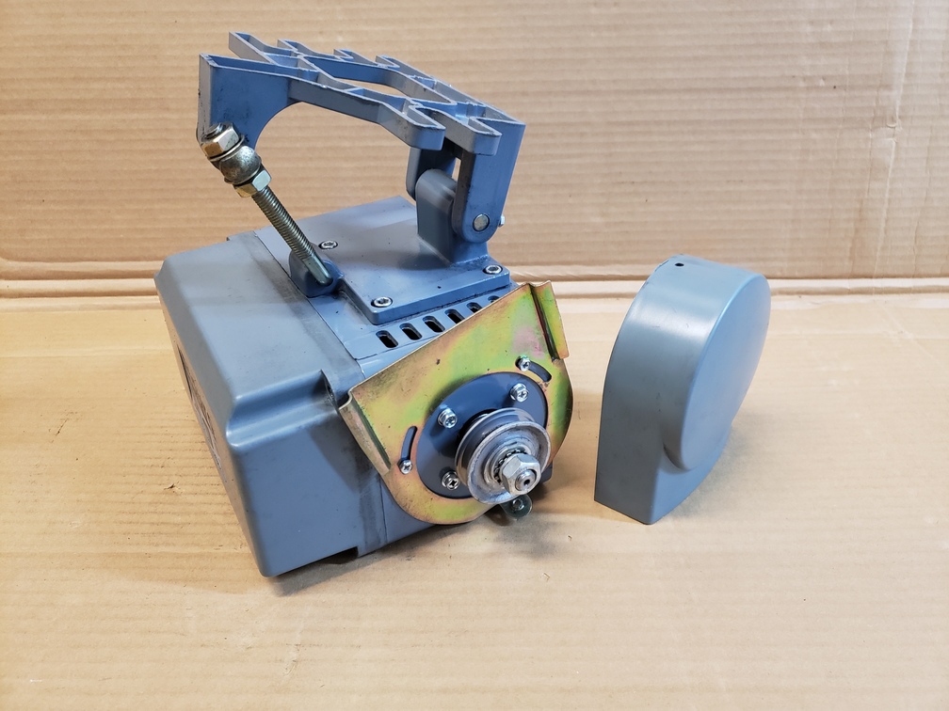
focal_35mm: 26
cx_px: 474
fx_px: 713
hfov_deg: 67.3
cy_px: 356
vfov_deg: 53.1
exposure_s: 1/20
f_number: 1.5
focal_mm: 4.3
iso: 250
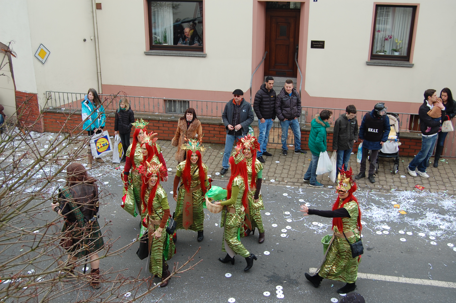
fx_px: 494
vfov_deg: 34.1
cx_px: 228
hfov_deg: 49.6
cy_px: 152
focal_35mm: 39
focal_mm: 26
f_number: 5.6
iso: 200
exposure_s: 1/125
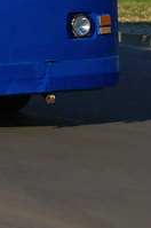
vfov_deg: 6.3
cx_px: -119
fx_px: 2020
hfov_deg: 4.2
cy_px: -223
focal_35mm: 320
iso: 250
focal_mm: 35
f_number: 6.3
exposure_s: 1/1250
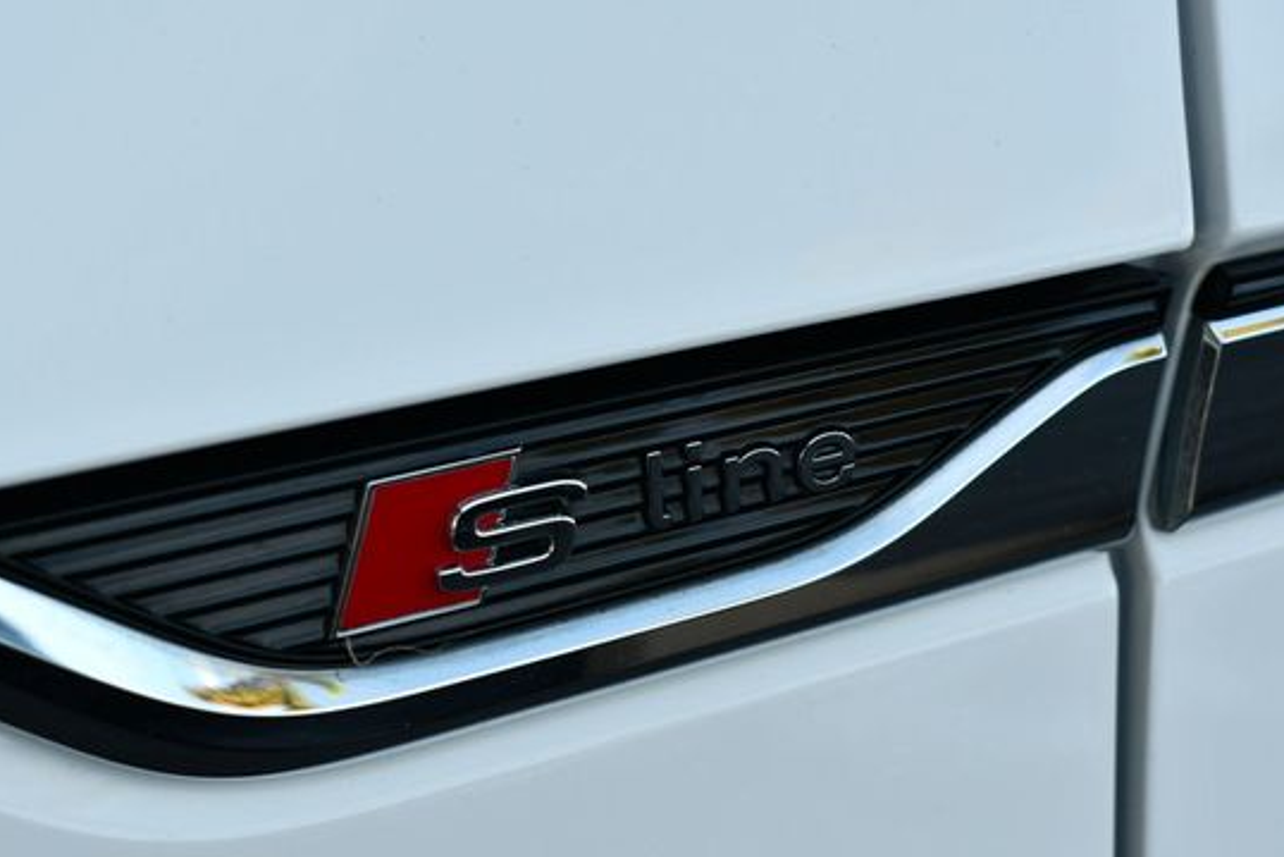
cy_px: 489
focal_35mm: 81
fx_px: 2890
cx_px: 587
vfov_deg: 16.9
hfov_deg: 25.0
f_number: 5.6
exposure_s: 1/250
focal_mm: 34
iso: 220
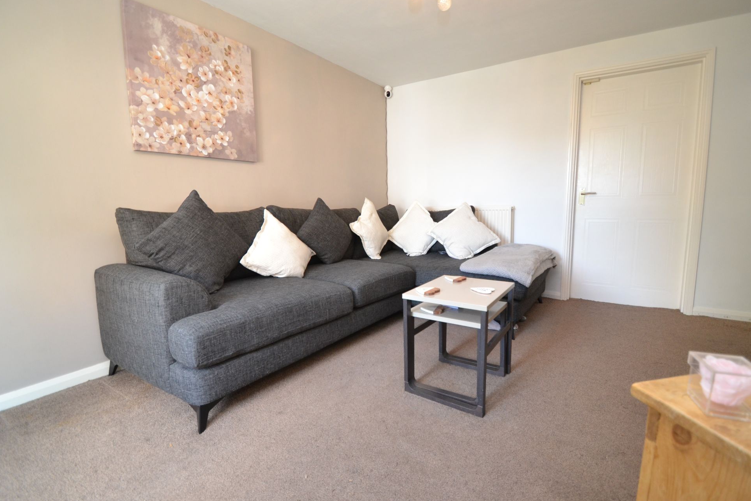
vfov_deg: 73.7
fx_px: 334
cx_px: 393
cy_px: 246
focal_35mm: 16
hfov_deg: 96.7
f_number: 3.5
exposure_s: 1/60
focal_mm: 10
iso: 900
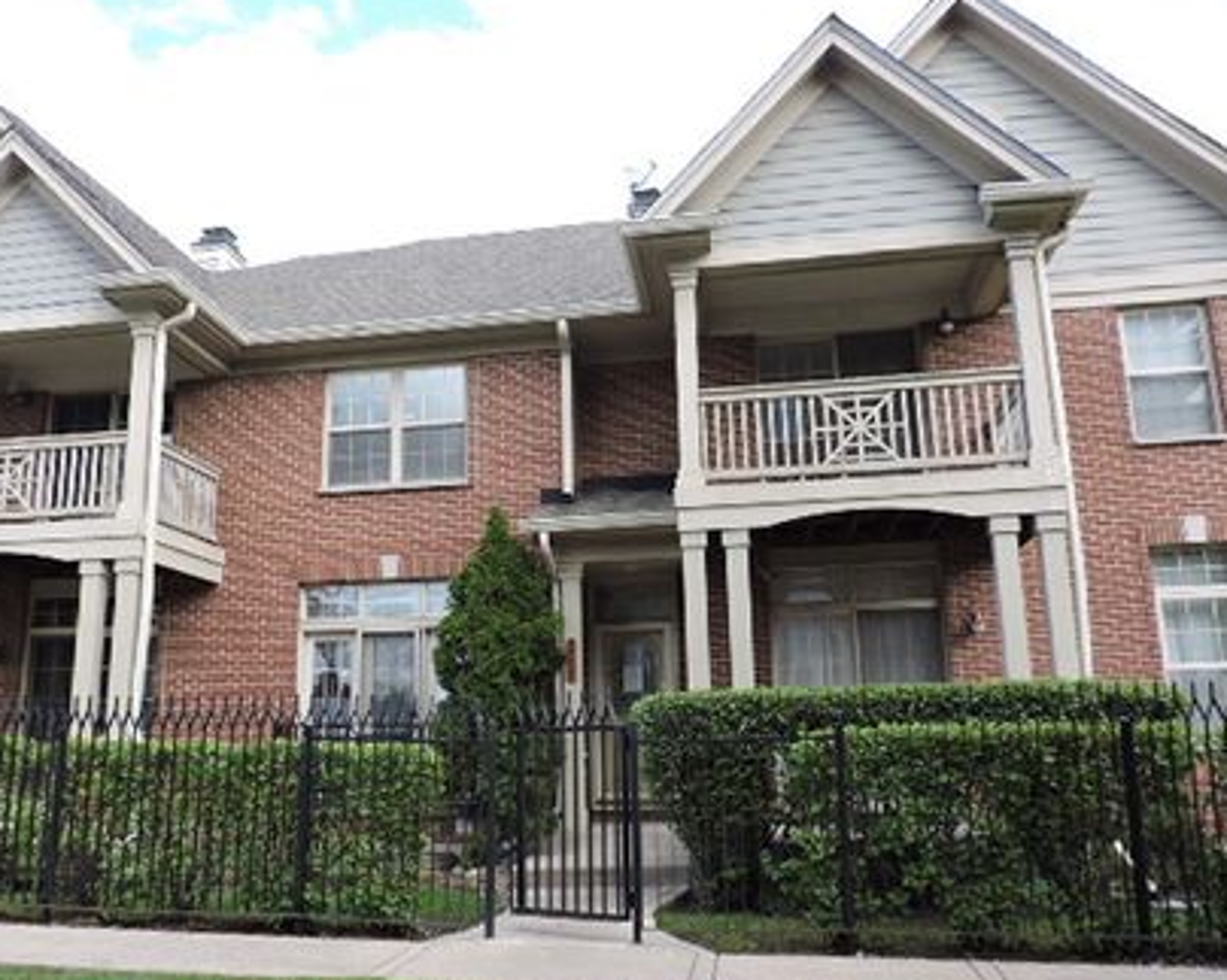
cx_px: 547
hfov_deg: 60.3
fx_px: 1053
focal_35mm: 29
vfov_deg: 49.9
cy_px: 526
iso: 100
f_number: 3
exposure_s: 1/200
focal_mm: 4.3
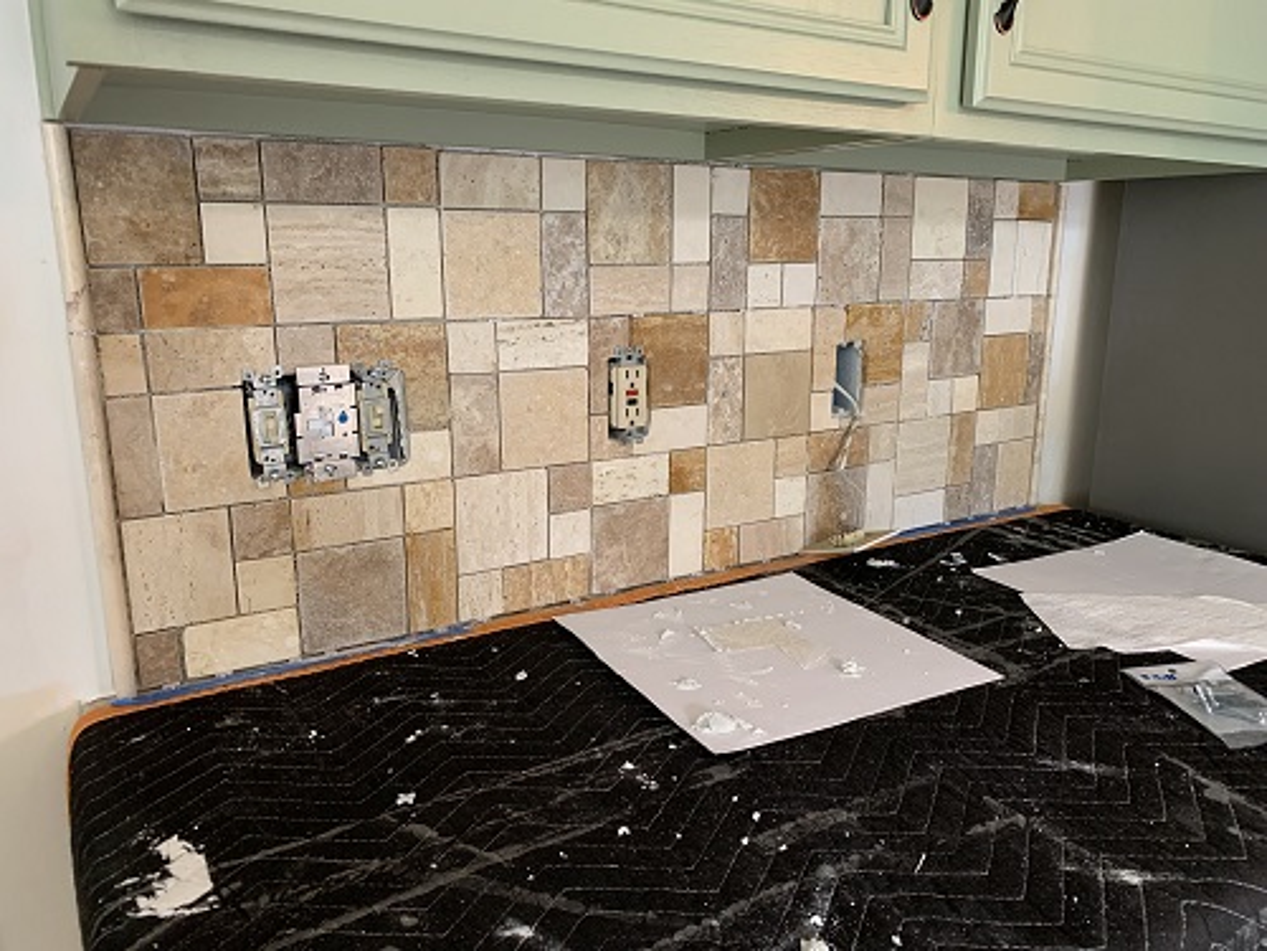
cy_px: 476
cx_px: 634
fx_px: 952
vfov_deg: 53.1
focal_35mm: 26
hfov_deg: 67.3
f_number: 1.8
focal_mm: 4.25
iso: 250
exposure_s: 1/60
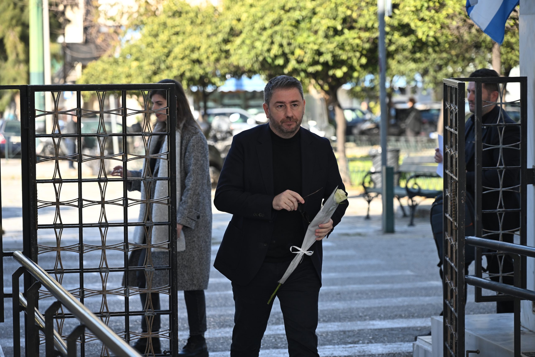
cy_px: 178
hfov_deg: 17.1
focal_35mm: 120
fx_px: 1783
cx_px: 268
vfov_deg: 11.4
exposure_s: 1/500
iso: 280
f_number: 4.5
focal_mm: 120
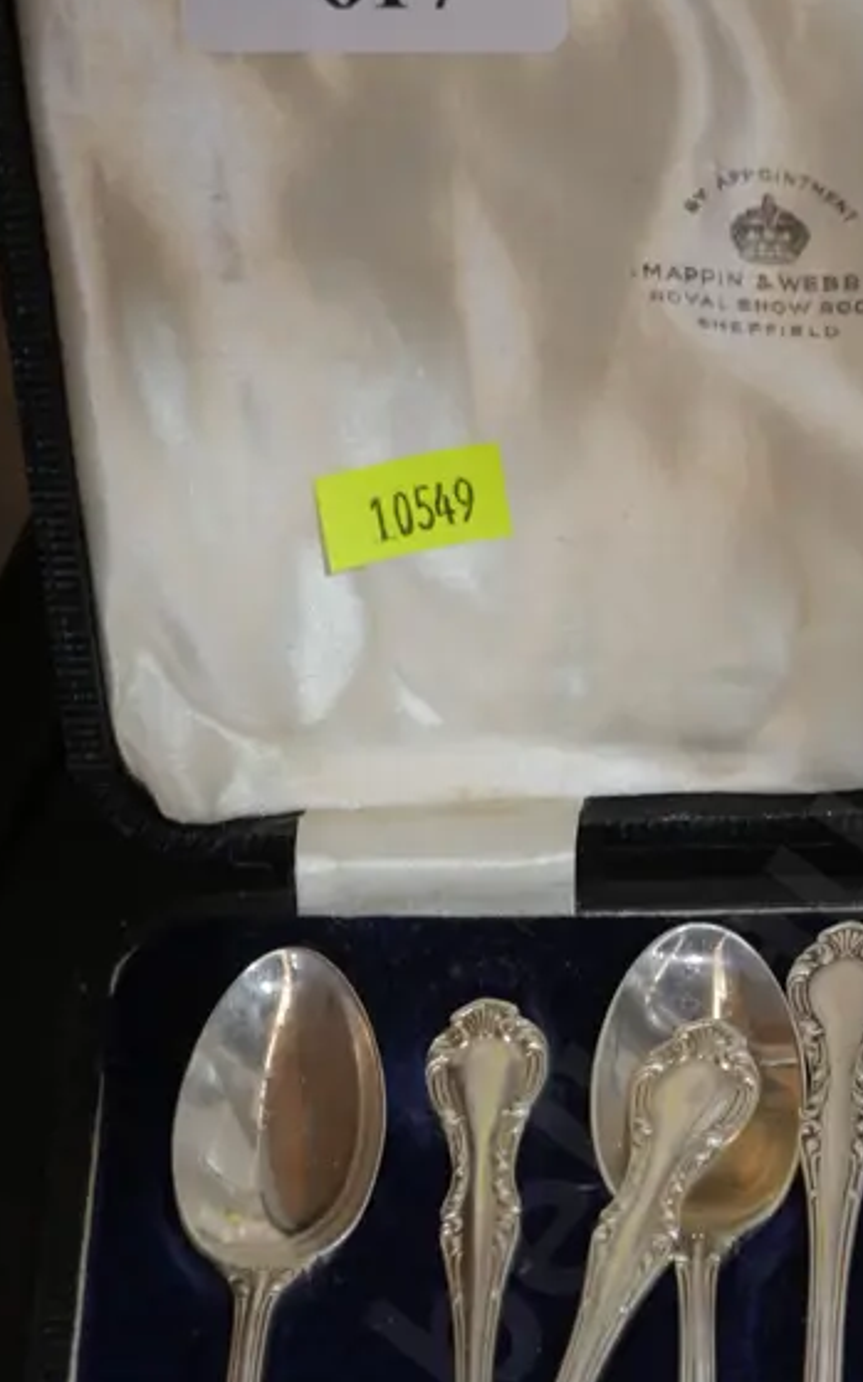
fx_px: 3804
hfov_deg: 12.8
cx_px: 852
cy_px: 841
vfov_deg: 20.6
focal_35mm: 101
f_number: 5.3
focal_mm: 26
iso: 500
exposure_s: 1/60
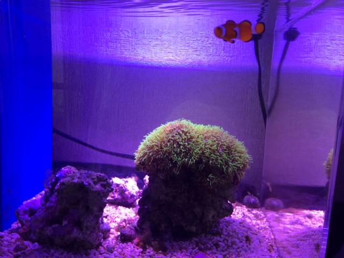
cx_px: 172
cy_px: 129
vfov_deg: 48.2
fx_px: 288
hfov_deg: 61.7
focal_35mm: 29
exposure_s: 1/40
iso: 40
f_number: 2.2
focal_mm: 4.15
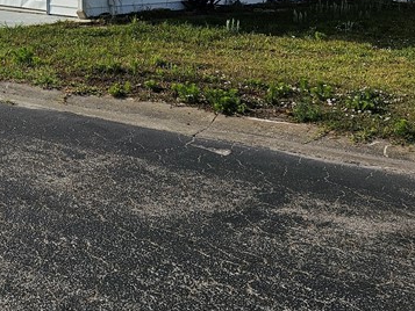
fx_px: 792
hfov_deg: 25.8
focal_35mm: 66
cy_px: -110
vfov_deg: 20.1
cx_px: -101
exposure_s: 1/1804
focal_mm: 6.3
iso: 10
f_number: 1.7
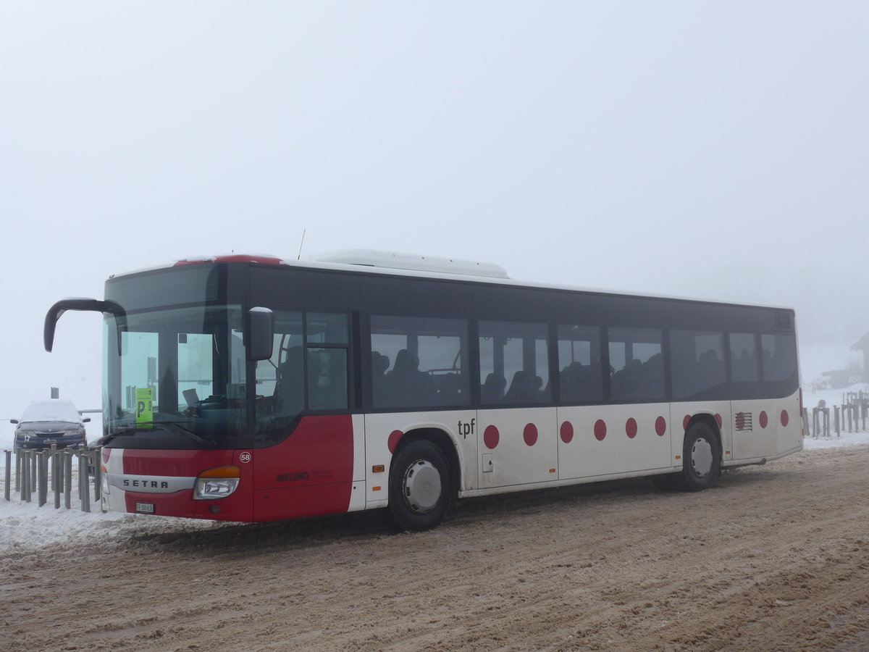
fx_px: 1155
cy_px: 326
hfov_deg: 41.2
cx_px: 434
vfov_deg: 31.5
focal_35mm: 46
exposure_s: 1/1000
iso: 80
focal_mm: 9.5
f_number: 3
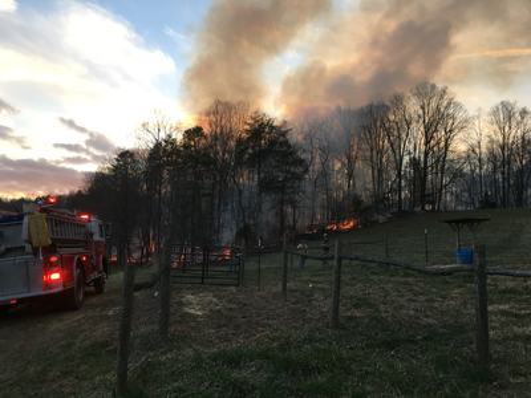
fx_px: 445
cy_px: 199
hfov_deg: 61.7
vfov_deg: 48.2
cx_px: 266
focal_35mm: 29
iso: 32
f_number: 2.2
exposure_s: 1/120
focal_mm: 4.15
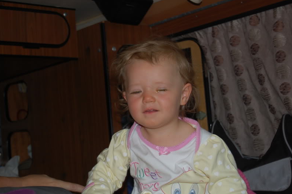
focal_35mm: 84
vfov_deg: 16.4
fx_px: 677
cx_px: 146
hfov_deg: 24.3
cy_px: 97
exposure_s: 1/60
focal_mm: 55
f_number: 5.6
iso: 400
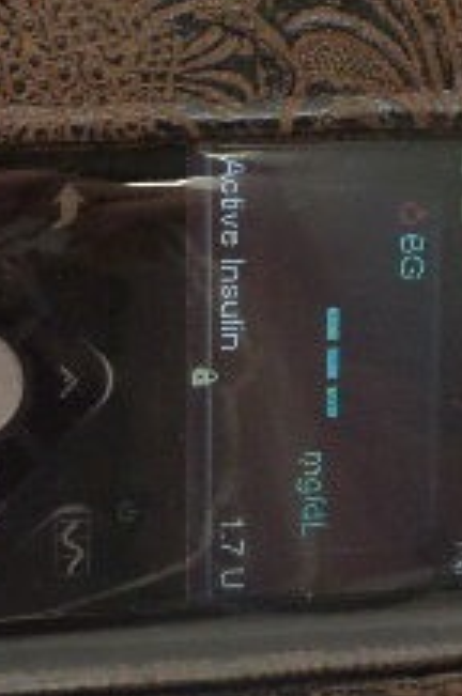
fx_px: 1139
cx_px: 58
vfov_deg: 33.9
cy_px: 407
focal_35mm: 59
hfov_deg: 22.4
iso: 200
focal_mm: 4.3
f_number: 3.1
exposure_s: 1/30
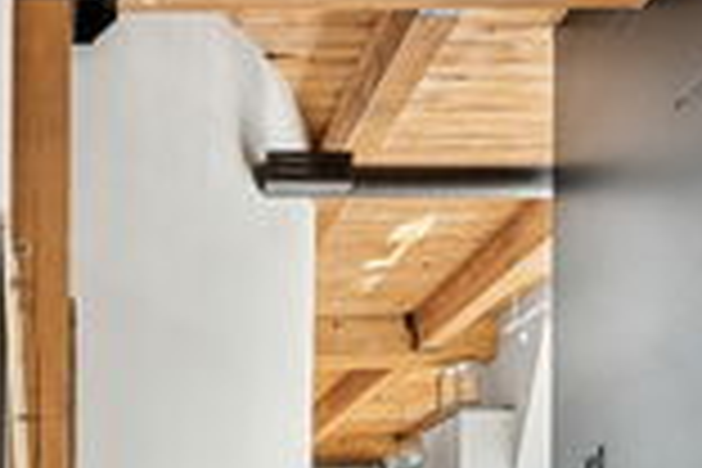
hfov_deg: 41.6
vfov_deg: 25.4
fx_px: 838
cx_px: 63
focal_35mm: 43
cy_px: 655
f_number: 10
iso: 100
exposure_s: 1/2
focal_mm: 14
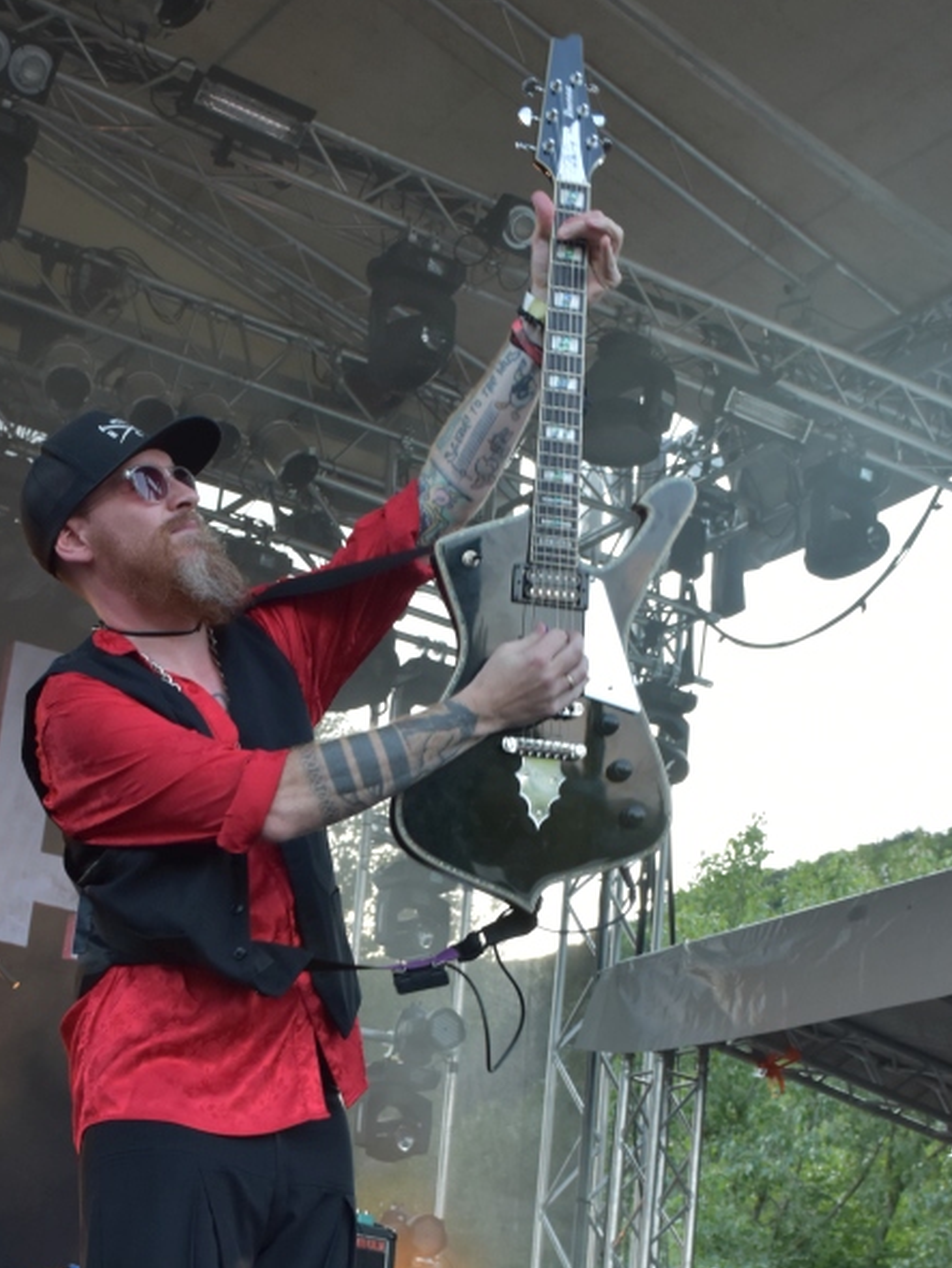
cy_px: 913
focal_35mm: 61
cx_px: 355
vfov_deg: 31.2
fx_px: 2235
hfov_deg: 24.0
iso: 400
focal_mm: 26
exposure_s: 1/160
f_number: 5.6
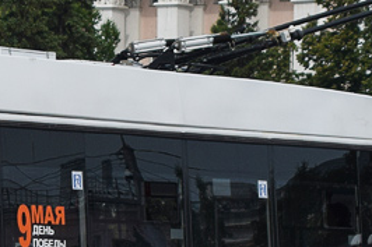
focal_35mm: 372
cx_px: 20
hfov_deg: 5.5
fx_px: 3844
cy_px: 112
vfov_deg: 3.7
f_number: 7.1
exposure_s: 1/1000
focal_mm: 55
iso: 200
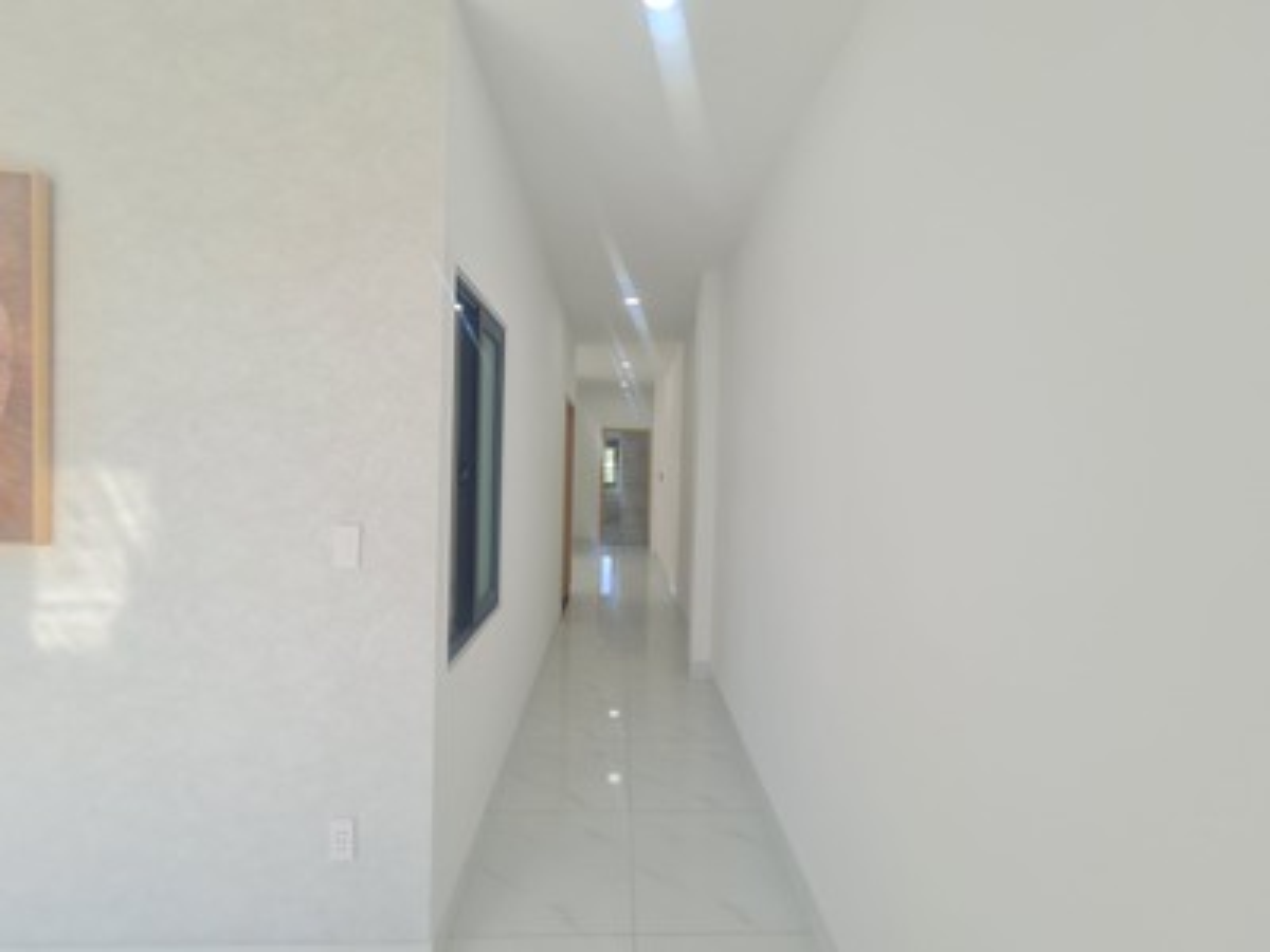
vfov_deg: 89.9
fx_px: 477
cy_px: 476
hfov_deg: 106.2
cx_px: 635
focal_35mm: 13
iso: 64
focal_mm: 2.2
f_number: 2.2
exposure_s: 1/239
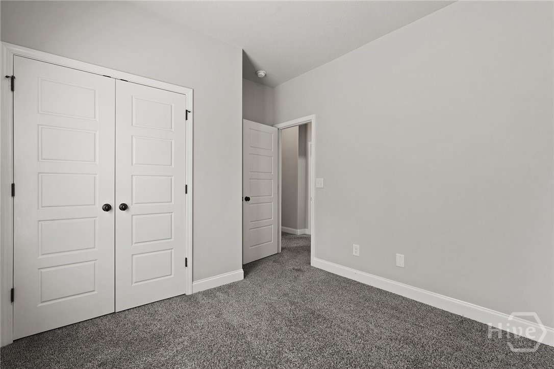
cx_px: 277
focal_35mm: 16
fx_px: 254
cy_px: 184
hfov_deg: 95.0
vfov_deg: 72.0
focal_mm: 16.5
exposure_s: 1/8
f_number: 9
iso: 320
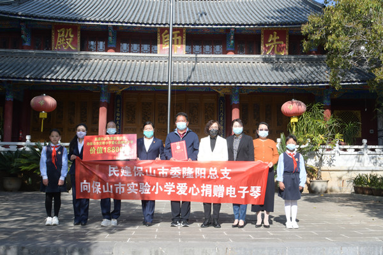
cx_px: 192
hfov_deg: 48.5
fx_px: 426
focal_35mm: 40
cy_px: 128
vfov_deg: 33.4
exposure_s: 1/80
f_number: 13
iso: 200
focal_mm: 27
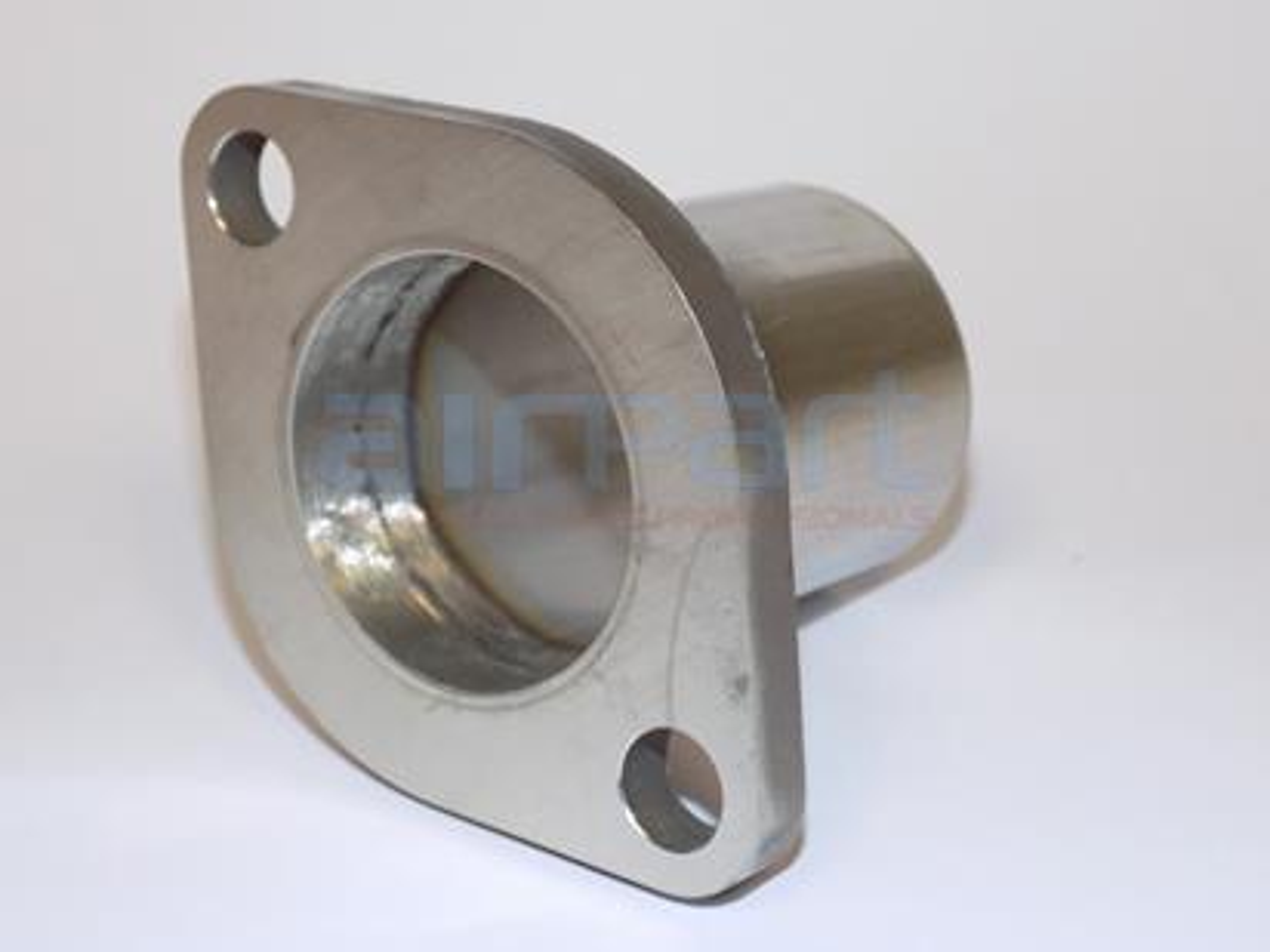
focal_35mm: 65
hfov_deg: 29.8
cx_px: 635
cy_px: 476
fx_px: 2385
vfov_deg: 22.6
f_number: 4.1
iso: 250
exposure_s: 1/30
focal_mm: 11.5
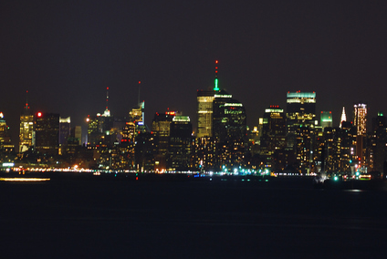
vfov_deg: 4.6
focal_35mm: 297
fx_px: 3197
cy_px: 95
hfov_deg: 6.9
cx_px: 276
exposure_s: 6
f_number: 5.3
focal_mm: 120
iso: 100
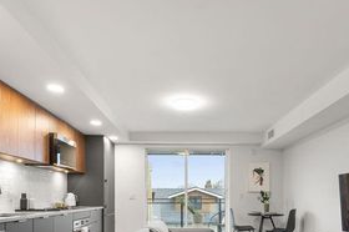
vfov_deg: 47.4
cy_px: 196
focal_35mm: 25
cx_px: 192
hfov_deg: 71.4
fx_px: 242
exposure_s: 1/5
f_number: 8
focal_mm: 14
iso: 320
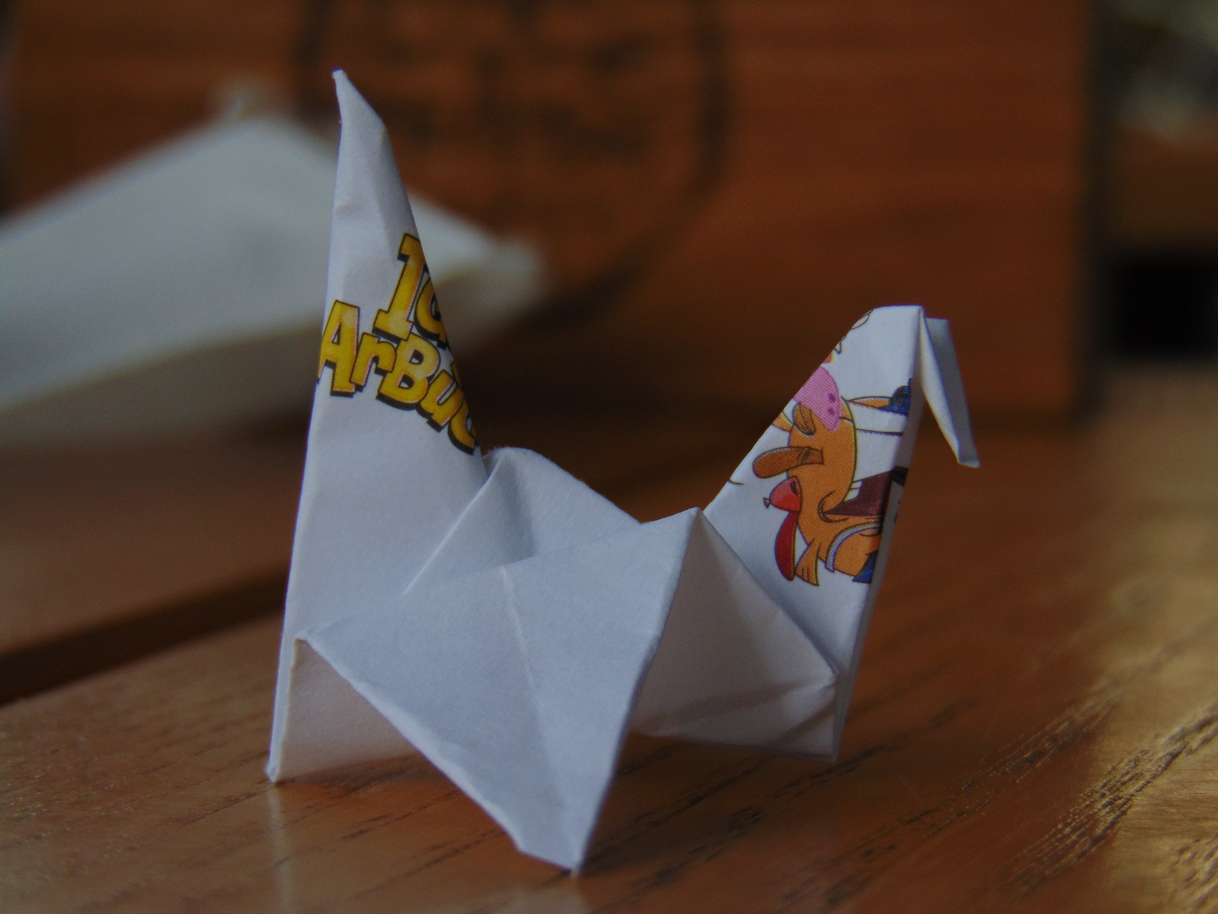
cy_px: 457
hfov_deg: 18.2
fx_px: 3800
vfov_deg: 13.7
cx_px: 609
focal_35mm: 108
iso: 80
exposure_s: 1/500
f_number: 3.9
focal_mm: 19.4
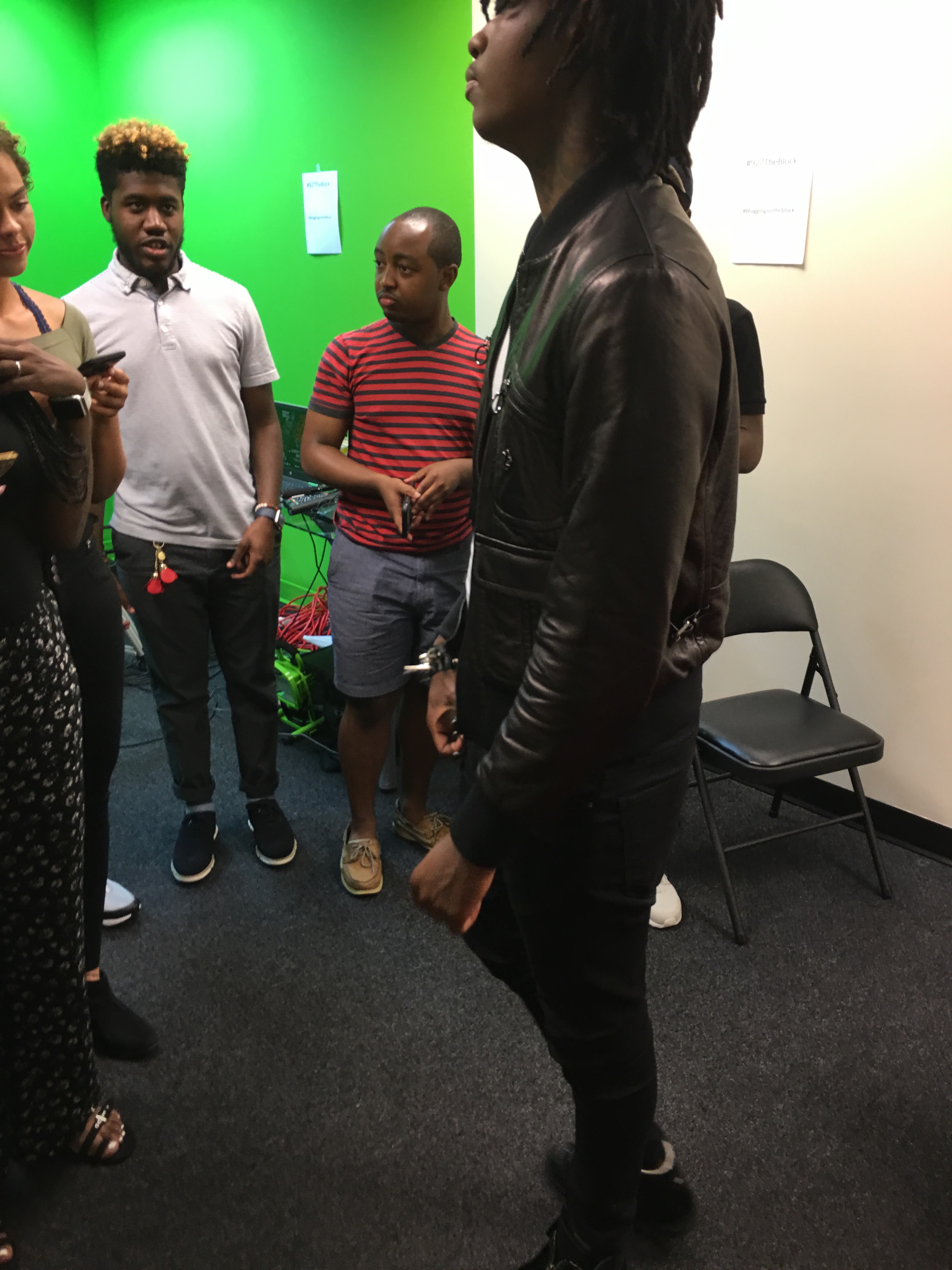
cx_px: 476
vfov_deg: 61.7
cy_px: 635
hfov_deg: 48.2
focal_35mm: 29
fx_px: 1063
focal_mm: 4.15
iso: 40
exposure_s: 1/15
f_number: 2.2
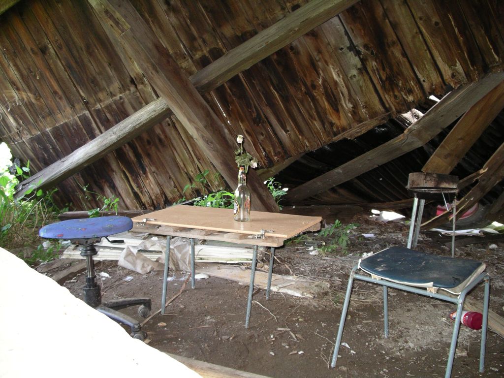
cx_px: 252
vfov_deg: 38.7
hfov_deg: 50.1
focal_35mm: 37
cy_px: 189
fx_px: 539
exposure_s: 1/40
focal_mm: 7.8
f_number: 2.8
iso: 200
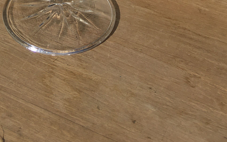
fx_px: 452
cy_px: -115
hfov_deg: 27.9
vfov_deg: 15.3
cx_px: 63
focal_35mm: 73
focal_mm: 4.15
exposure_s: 1/3497
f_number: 2.2
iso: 25
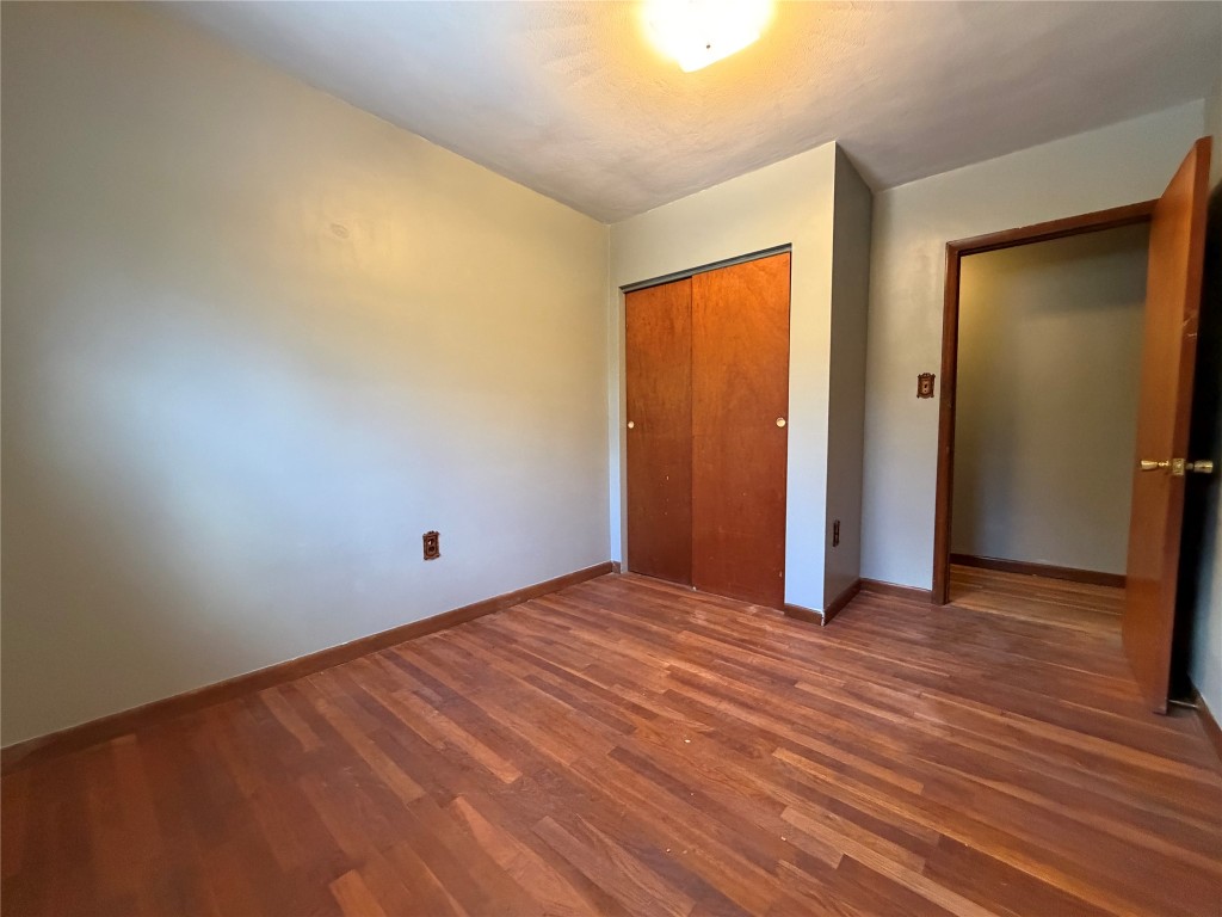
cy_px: 458
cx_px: 611
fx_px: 494
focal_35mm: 14
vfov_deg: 85.7
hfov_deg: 102.1
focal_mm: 2.22
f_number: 2.2
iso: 640
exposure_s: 1/60
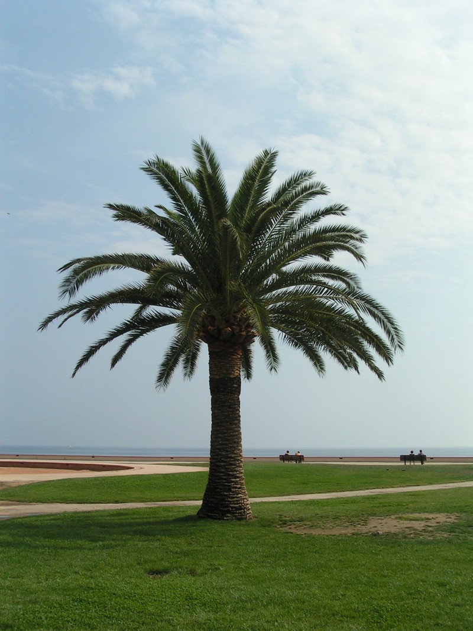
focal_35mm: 39
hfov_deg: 36.8
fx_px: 711
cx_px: 236
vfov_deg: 47.9
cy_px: 316
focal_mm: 6
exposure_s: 1/800
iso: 50
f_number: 5.6
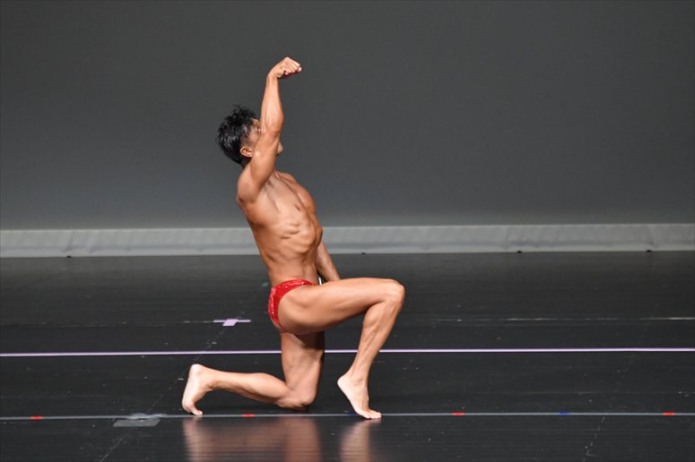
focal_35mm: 375
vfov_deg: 3.7
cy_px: 231
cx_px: 348
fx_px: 7236
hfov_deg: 5.5
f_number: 5.6
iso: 4000
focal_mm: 250
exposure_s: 1/400
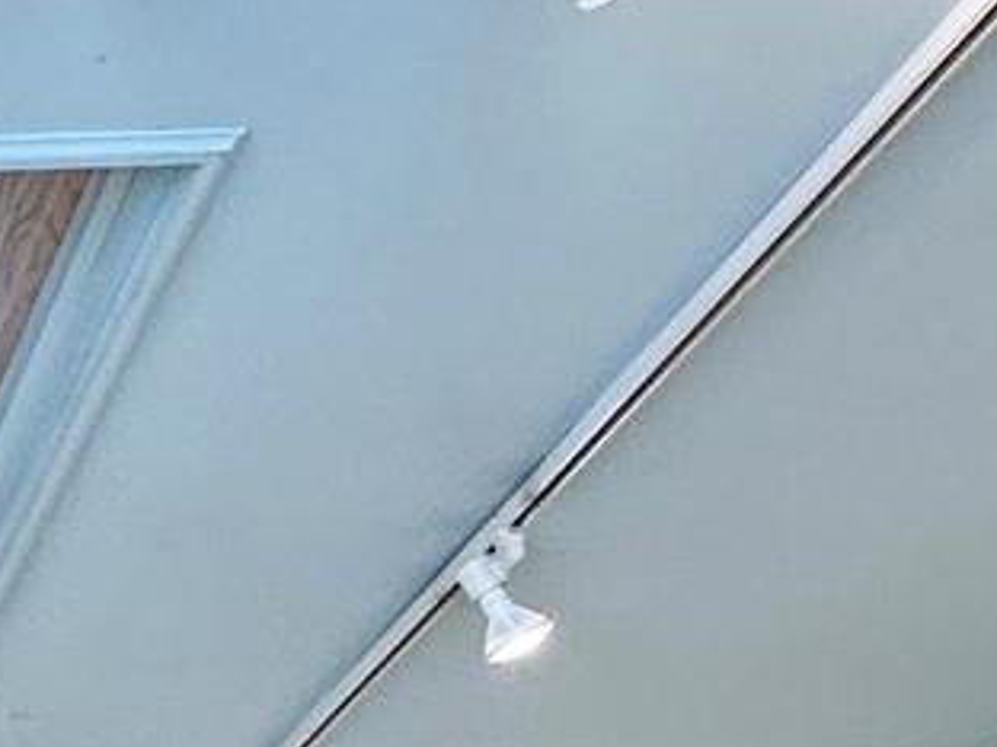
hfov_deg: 17.3
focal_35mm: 92
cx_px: -815
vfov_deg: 14.5
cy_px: 1267
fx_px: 2650
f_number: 2.2
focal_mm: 2.22
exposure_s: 1/120
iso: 100
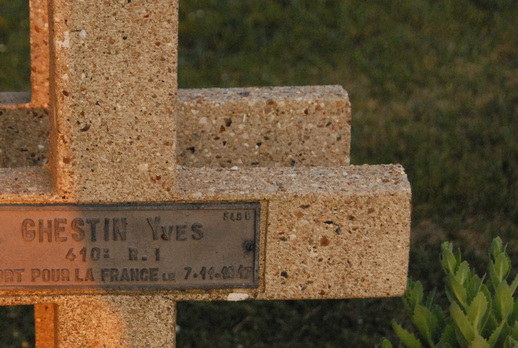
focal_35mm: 147
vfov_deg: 9.4
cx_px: 143
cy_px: 170
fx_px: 2116
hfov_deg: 13.9
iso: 1600
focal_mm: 65
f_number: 7.1
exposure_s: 1/500
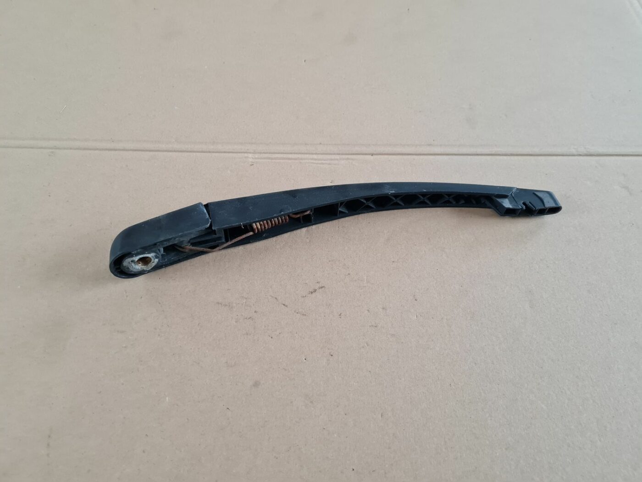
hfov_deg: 67.3
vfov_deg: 53.1
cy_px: 241
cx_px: 321
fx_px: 482
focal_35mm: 26
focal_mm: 5.4
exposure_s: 1/50
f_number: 1.8
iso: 400
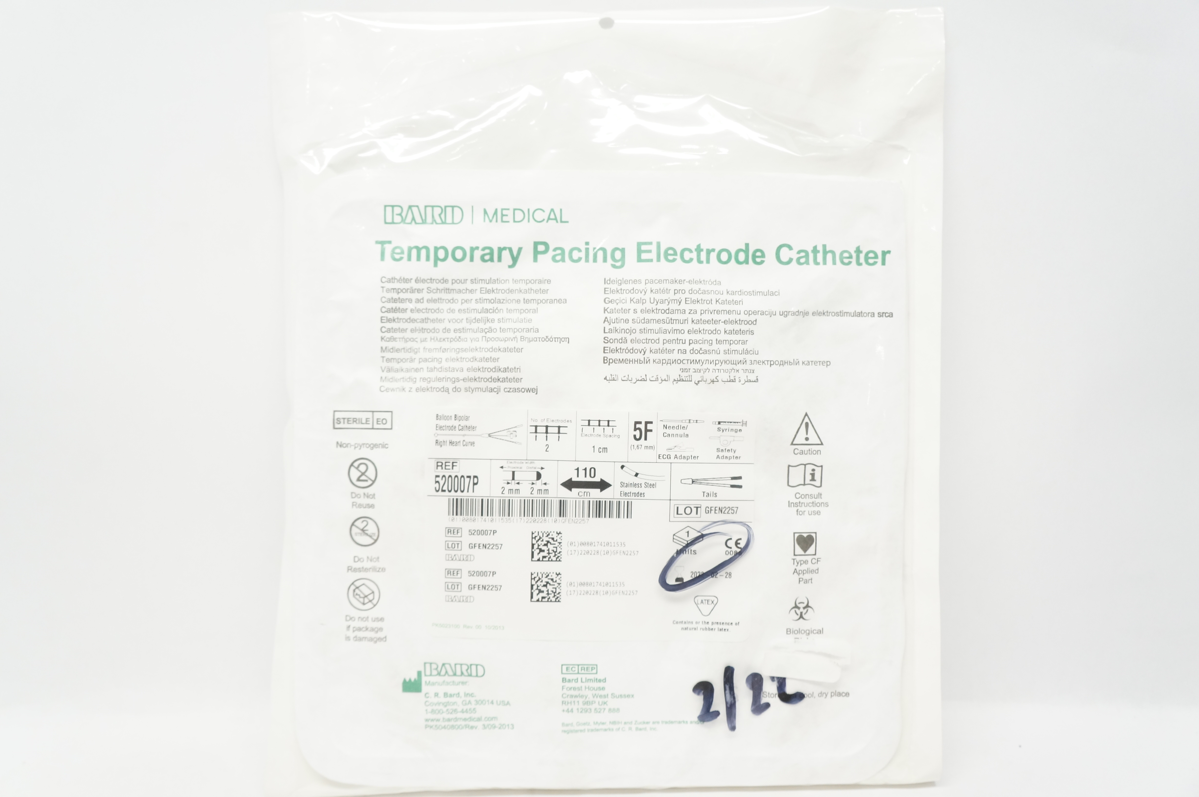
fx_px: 1048
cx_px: 600
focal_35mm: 32
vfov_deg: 41.6
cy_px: 398
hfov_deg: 59.5
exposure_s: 1/125
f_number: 5.6
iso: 800
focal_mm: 21
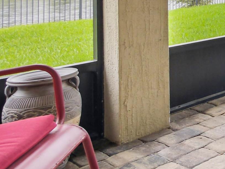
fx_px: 344
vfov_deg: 25.2
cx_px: 412
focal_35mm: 53
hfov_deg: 21.6
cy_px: -25
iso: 400
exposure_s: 1/125
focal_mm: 7
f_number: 4
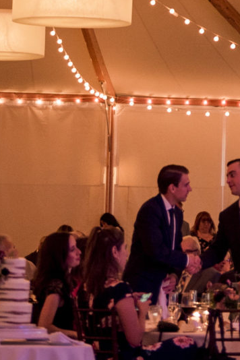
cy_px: -455
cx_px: 303
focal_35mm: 211
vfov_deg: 9.0
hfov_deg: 6.5
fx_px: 2110
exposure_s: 1/50
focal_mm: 44
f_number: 2.8
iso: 200
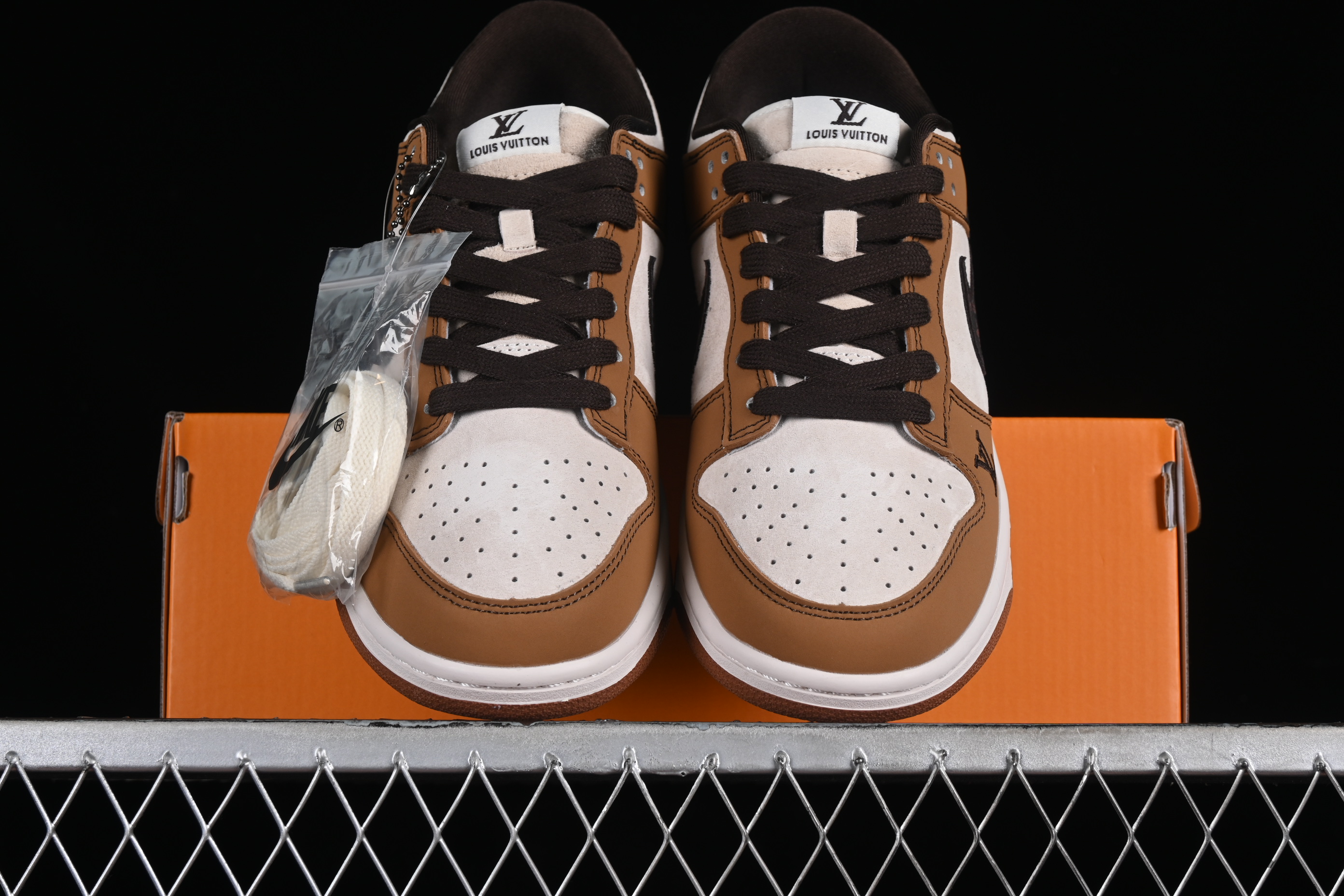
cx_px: 672
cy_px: 448
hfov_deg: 27.0
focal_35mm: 75
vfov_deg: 18.2
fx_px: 2800
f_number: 8
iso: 160
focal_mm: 50
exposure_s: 1/80
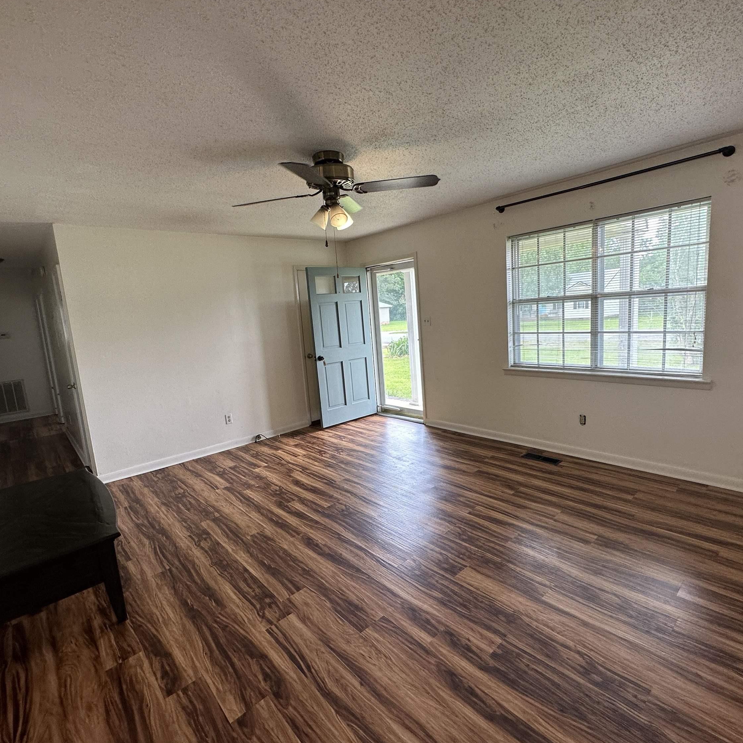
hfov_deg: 84.0
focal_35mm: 17
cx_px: 372
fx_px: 413
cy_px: 368
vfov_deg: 84.0
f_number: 2.2
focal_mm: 2.22
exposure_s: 1/120
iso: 80
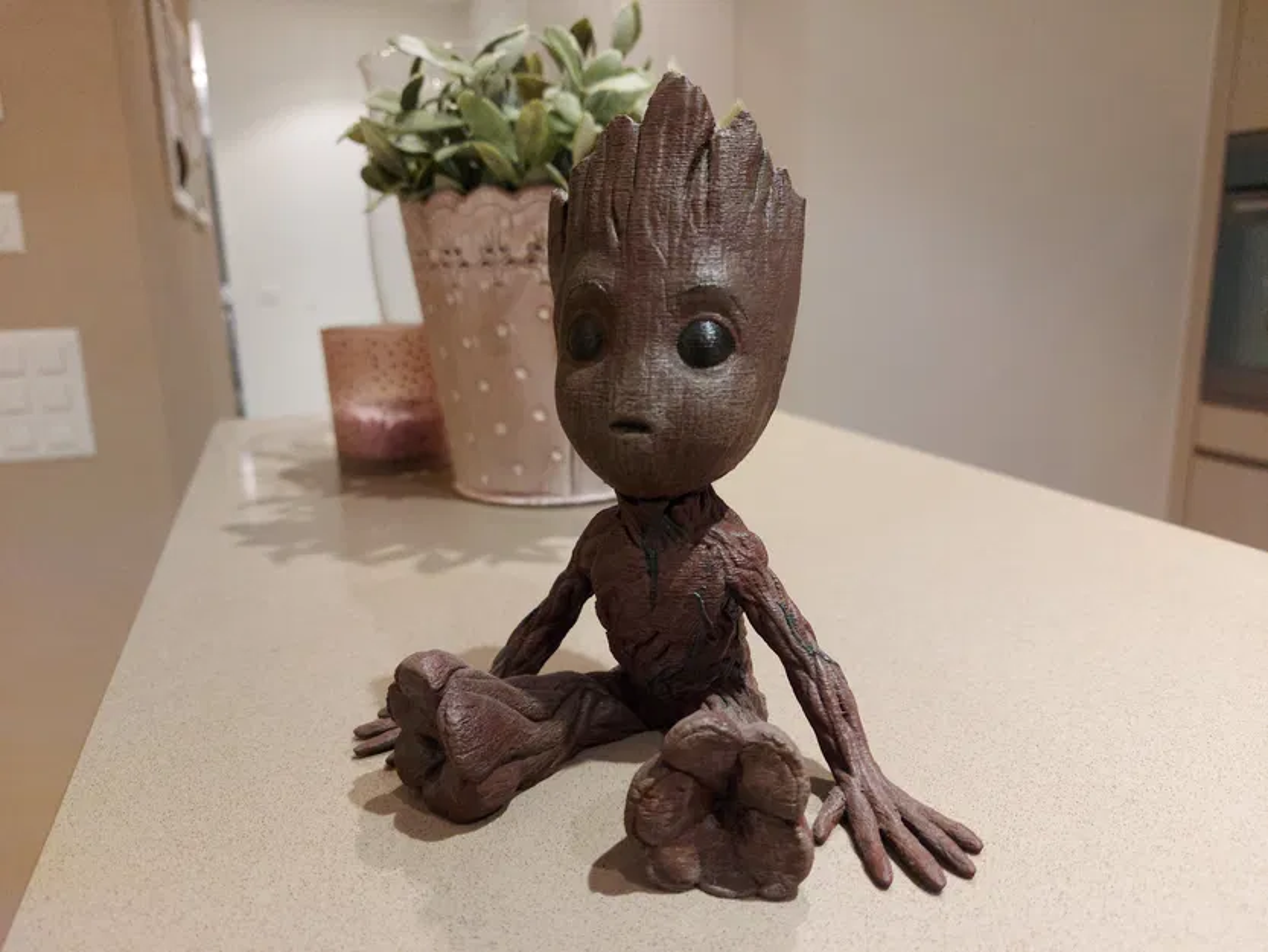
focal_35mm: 24
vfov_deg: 56.8
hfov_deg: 71.6
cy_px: 476
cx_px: 634
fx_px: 879
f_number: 1.8
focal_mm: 5.23
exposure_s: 1/25
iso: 400
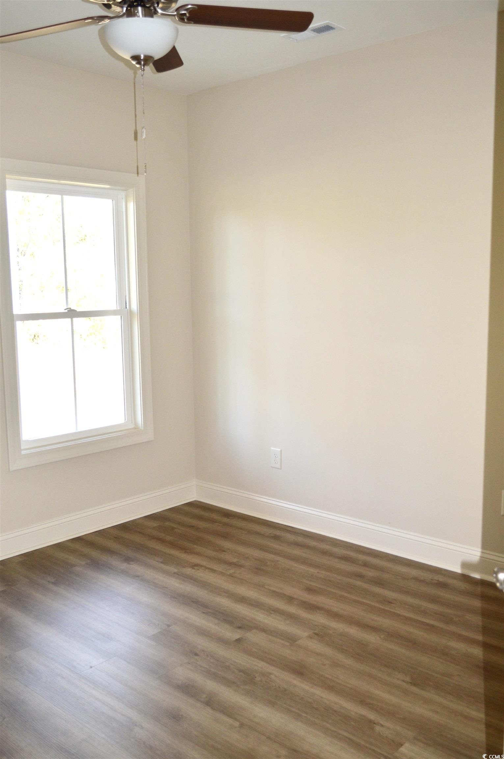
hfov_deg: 43.5
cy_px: 380
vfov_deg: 62.0
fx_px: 631
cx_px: 252
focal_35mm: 30
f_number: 4
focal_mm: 20
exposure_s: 1/100
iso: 400
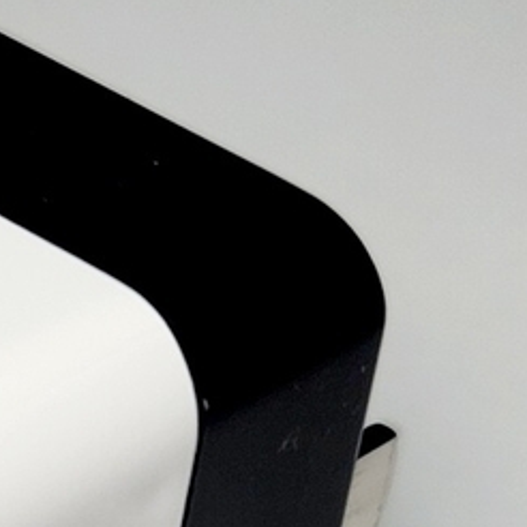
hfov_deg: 14.3
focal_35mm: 108
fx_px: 1860
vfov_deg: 14.6
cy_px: 885
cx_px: -409
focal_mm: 7
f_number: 1.8
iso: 50
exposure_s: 1/120
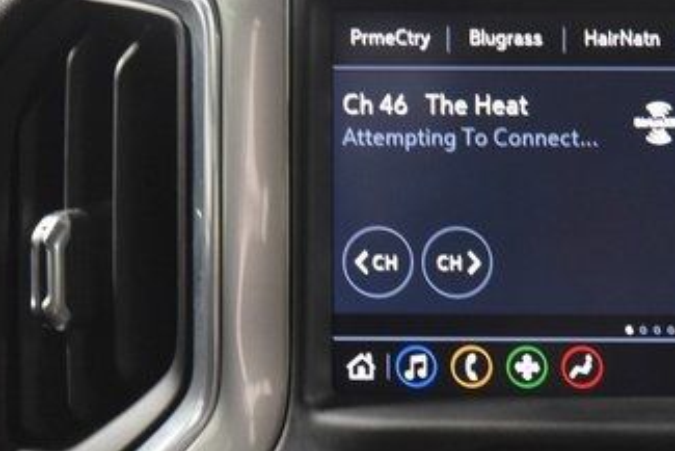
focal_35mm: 130
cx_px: 640
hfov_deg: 15.5
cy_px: 198
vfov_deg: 10.6
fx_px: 2438
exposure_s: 1/15
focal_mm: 44
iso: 3200
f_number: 4.2
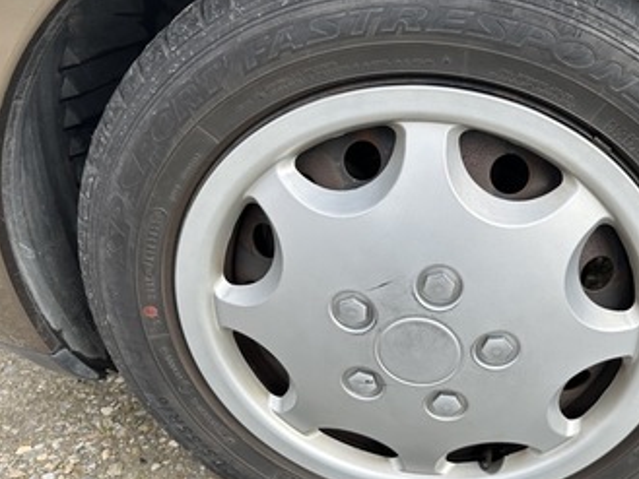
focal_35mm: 35
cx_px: 433
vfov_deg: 40.7
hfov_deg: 51.5
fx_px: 646
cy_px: 248
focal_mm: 6.86
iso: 80
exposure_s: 1/672
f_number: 1.78
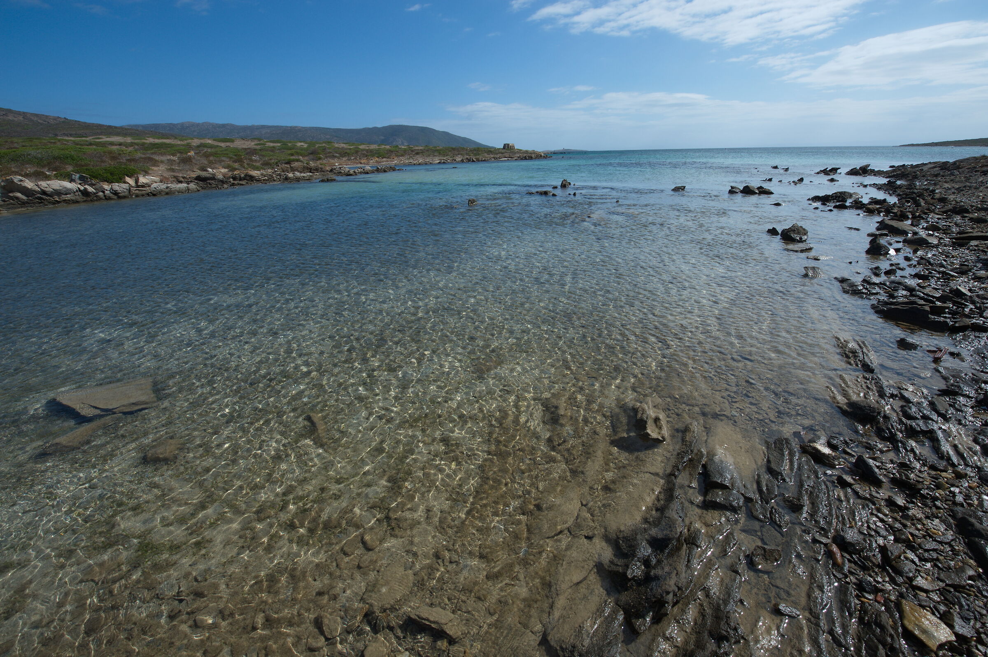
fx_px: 384
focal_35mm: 14
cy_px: 328
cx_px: 494
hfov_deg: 104.3
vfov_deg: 81.1
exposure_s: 1/400
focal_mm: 14
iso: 200
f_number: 11
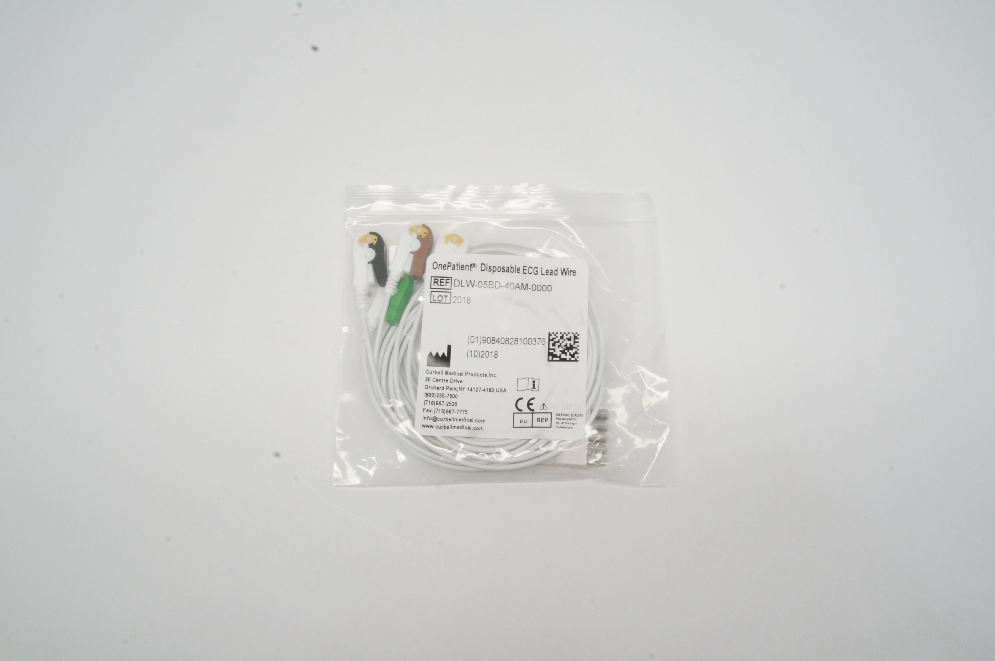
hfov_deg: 62.0
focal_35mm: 30
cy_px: 330
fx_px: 828
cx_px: 498
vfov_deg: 43.5
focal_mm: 20
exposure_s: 1/8
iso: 800
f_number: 22
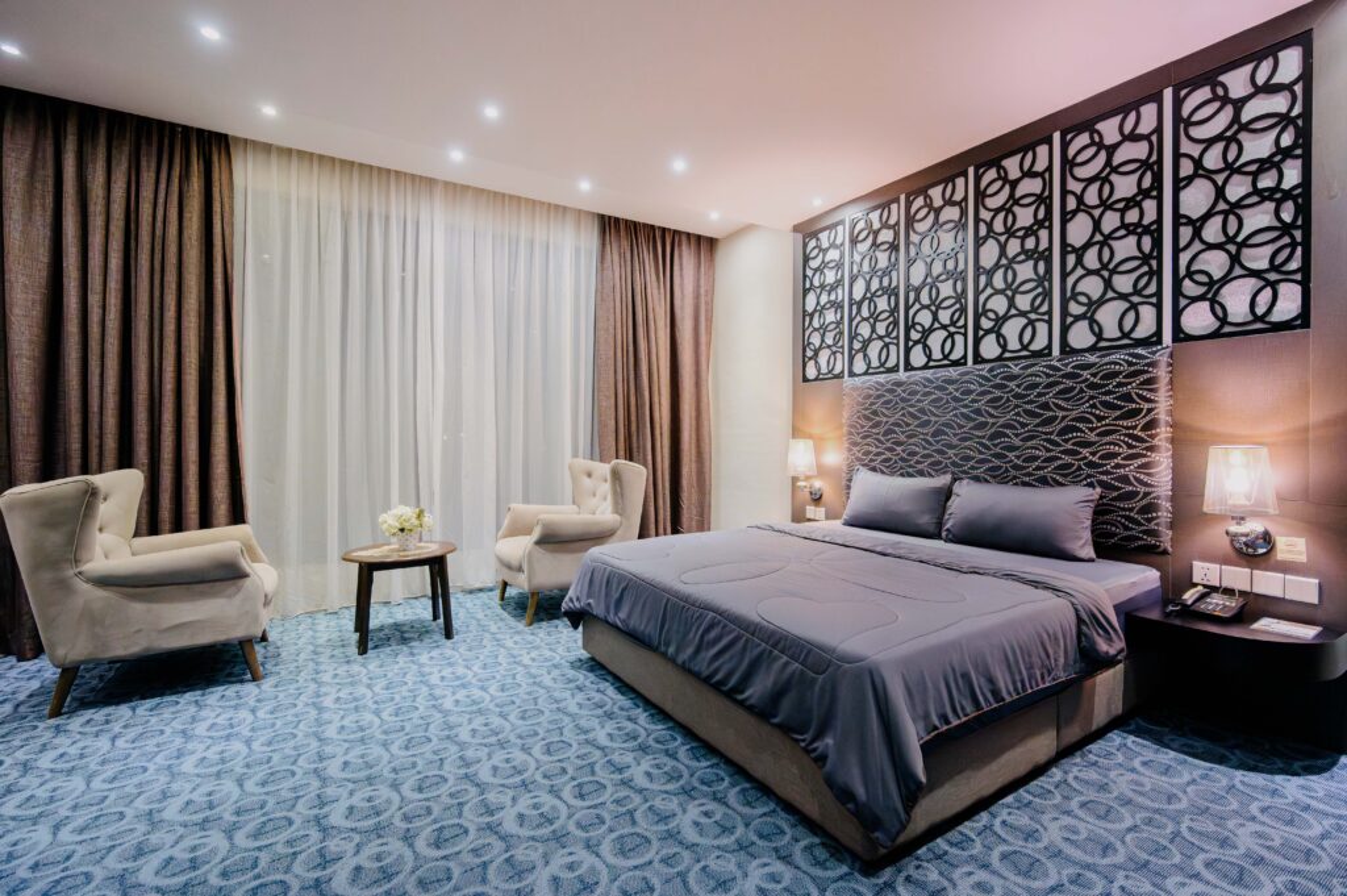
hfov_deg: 98.6
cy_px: 448
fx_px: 579
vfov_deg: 75.4
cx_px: 674
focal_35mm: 16
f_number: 4
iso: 3200
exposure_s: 1/125
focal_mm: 15.5
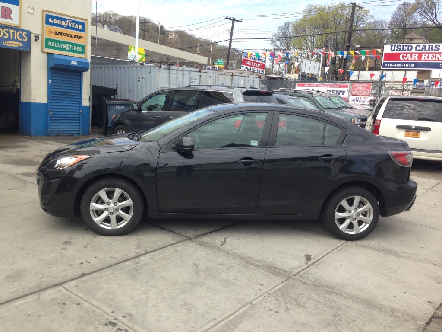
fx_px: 421
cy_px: 166
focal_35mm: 33
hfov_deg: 55.4
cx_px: 221
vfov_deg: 42.9
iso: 50
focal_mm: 4.12
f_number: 2.4
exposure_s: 1/786
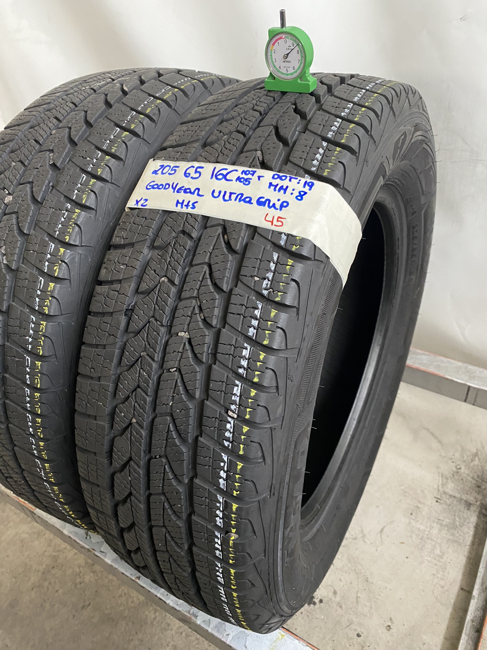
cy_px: 325
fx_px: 488
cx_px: 244
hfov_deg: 53.1
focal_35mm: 26
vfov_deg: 67.3
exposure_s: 1/60
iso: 320
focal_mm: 4.25
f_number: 1.8
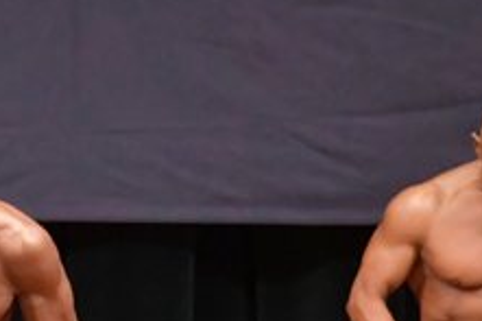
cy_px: 408
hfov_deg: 2.6
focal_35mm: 789
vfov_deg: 1.7
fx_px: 10556
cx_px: -250
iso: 6400
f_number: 5.6
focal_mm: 150
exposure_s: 1/400
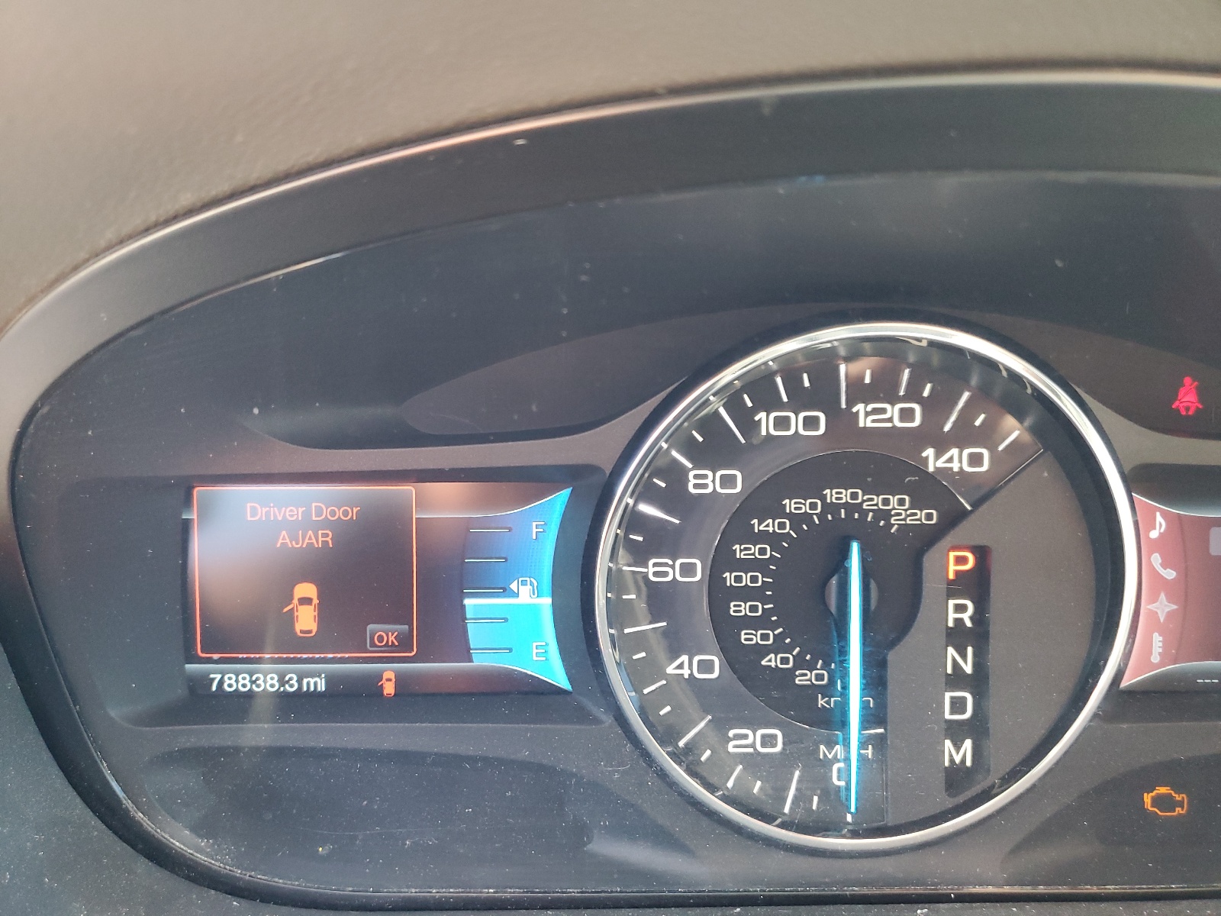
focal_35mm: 26
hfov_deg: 67.3
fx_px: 917
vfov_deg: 53.1
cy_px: 458
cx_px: 610
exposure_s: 1/60.2
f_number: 1.5
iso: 216
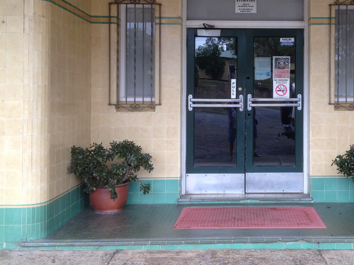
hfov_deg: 35.5
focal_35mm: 53
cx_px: 256
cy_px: 91
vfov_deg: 27.4
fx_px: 542
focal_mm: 4.28
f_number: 2.4
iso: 50
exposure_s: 1/120
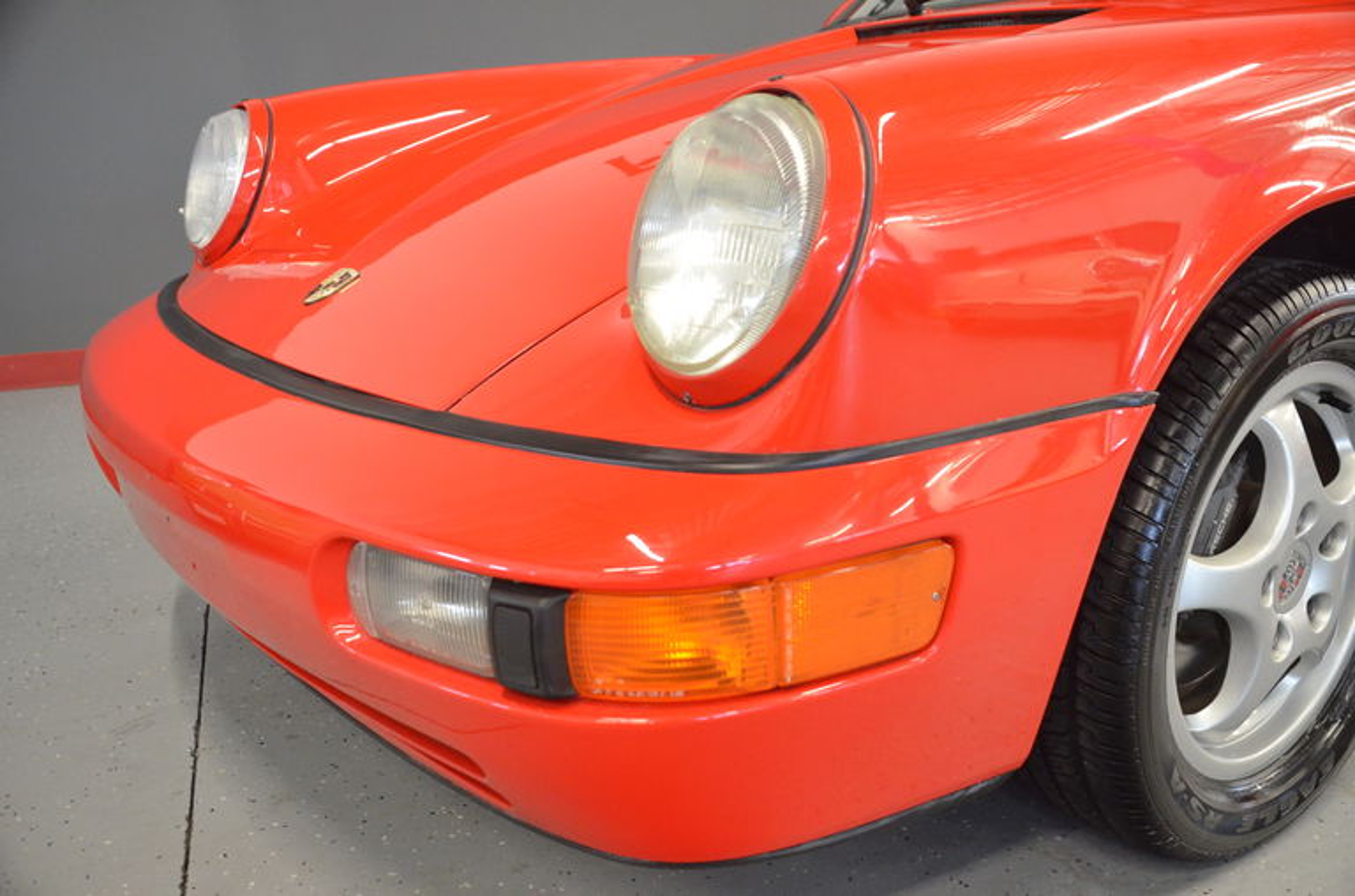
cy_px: 448
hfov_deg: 57.3
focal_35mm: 33
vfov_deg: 39.8
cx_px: 678
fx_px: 1239
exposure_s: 1/20
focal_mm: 22
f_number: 3.8
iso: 3200
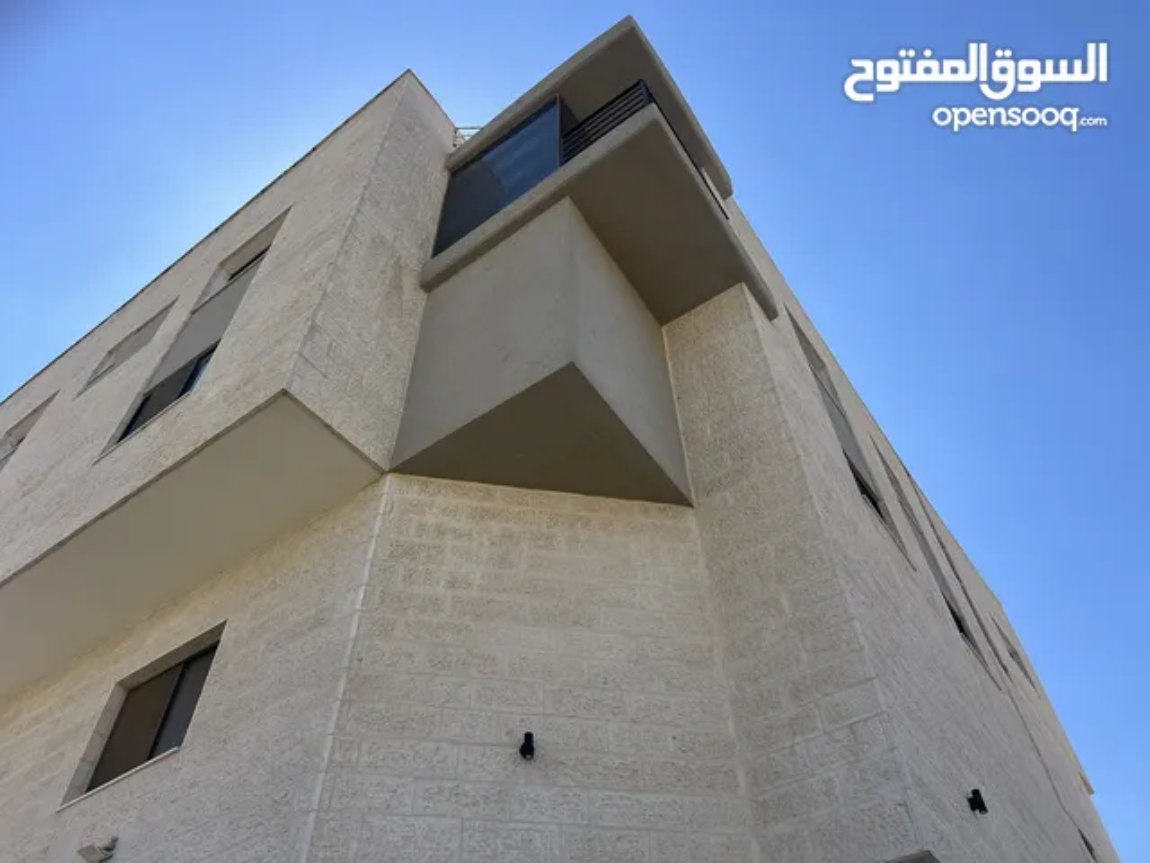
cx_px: 575
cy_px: 432
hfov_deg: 67.3
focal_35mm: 26
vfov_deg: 53.1
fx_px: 864
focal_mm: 5.7
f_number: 1.5
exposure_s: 1/3831
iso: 50
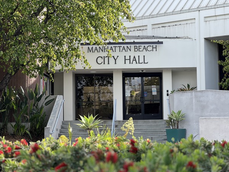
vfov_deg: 19.1
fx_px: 509
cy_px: 86
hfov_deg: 25.3
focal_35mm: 77
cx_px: 114
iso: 25
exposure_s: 1/173
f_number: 2.8
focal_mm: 9
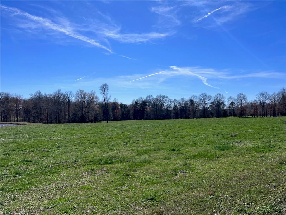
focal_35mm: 26
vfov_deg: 53.1
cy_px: 108
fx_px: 215
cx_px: 143
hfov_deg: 67.3
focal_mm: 5.7
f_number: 1.5
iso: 50
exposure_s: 1/6993
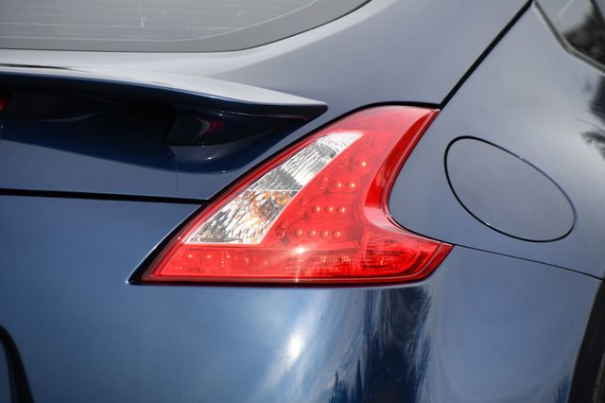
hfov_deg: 8.6
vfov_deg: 5.7
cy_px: 202
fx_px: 4031
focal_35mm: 240
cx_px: 302
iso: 280
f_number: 5.6
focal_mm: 160
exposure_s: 1/500
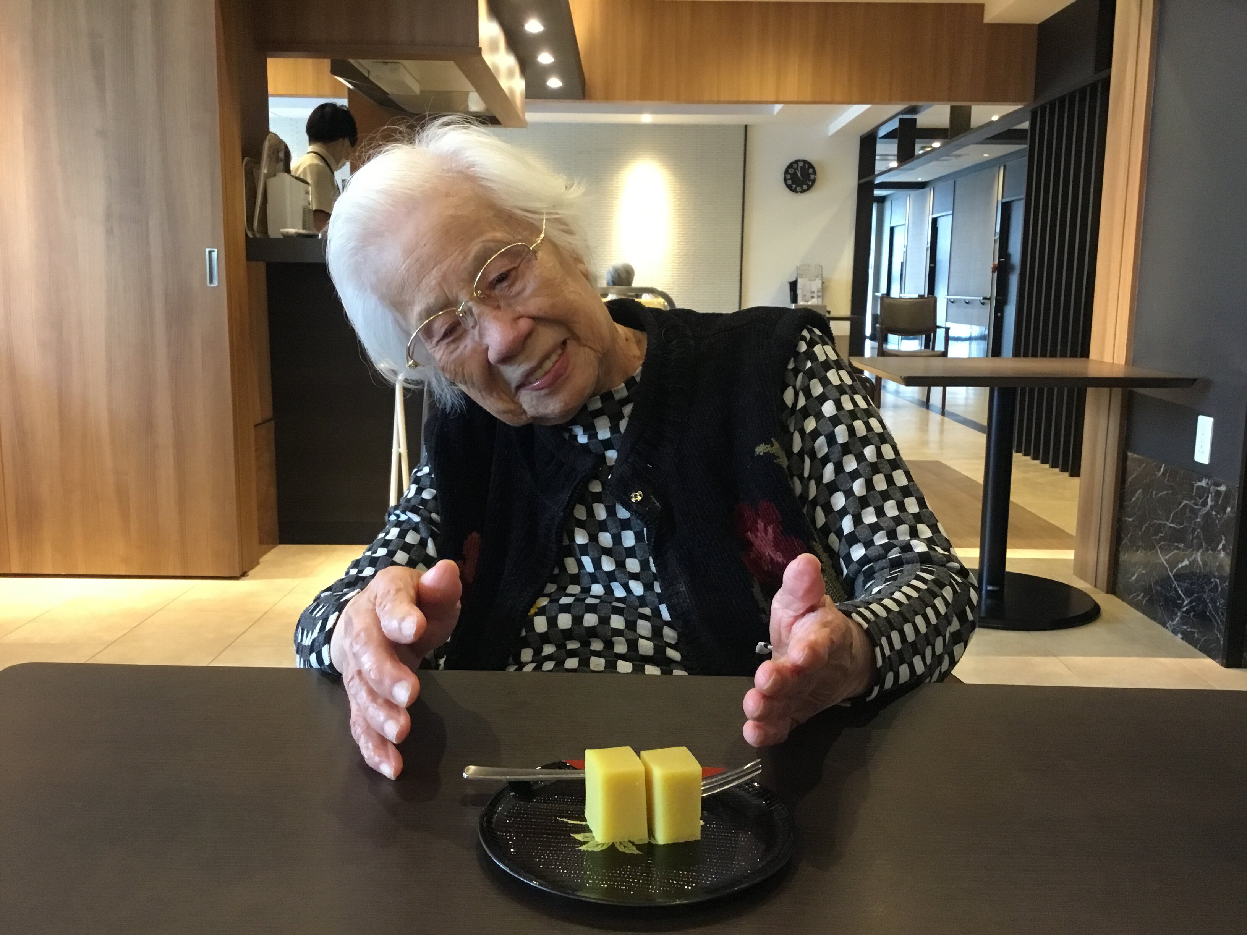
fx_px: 1117
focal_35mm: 31
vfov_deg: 45.4
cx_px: 624
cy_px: 468
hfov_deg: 58.4
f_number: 2.4
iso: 200
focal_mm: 3.3
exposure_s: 1/30
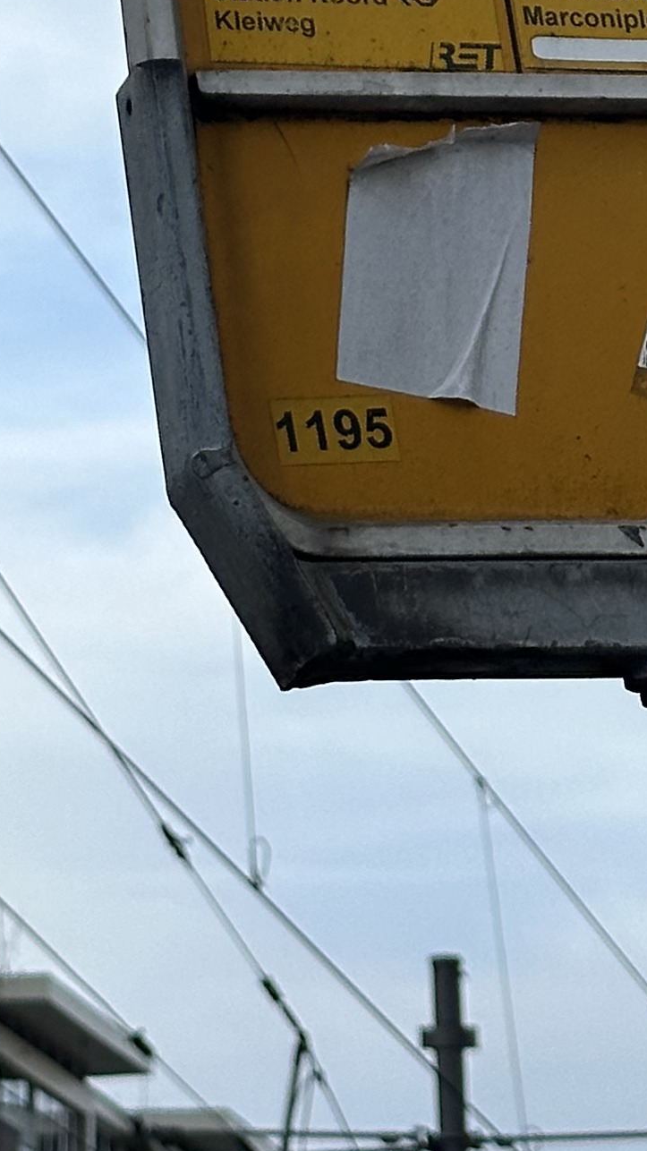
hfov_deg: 7.4
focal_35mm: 164
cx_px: -35
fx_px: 5004
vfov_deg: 12.6
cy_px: -442
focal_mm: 6.86
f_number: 1.78
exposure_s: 1/1376
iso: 64
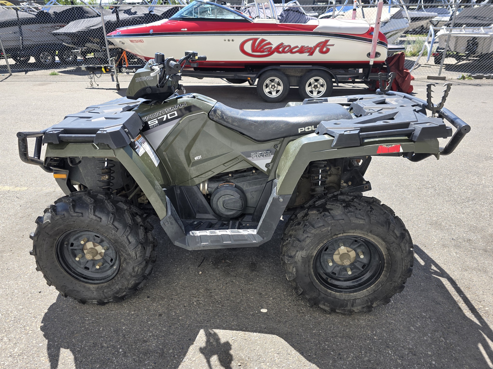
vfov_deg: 58.9
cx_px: 246
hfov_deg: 73.9
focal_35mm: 23
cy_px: 184
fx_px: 328
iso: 12
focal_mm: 6.3
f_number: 1.7
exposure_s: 1/297
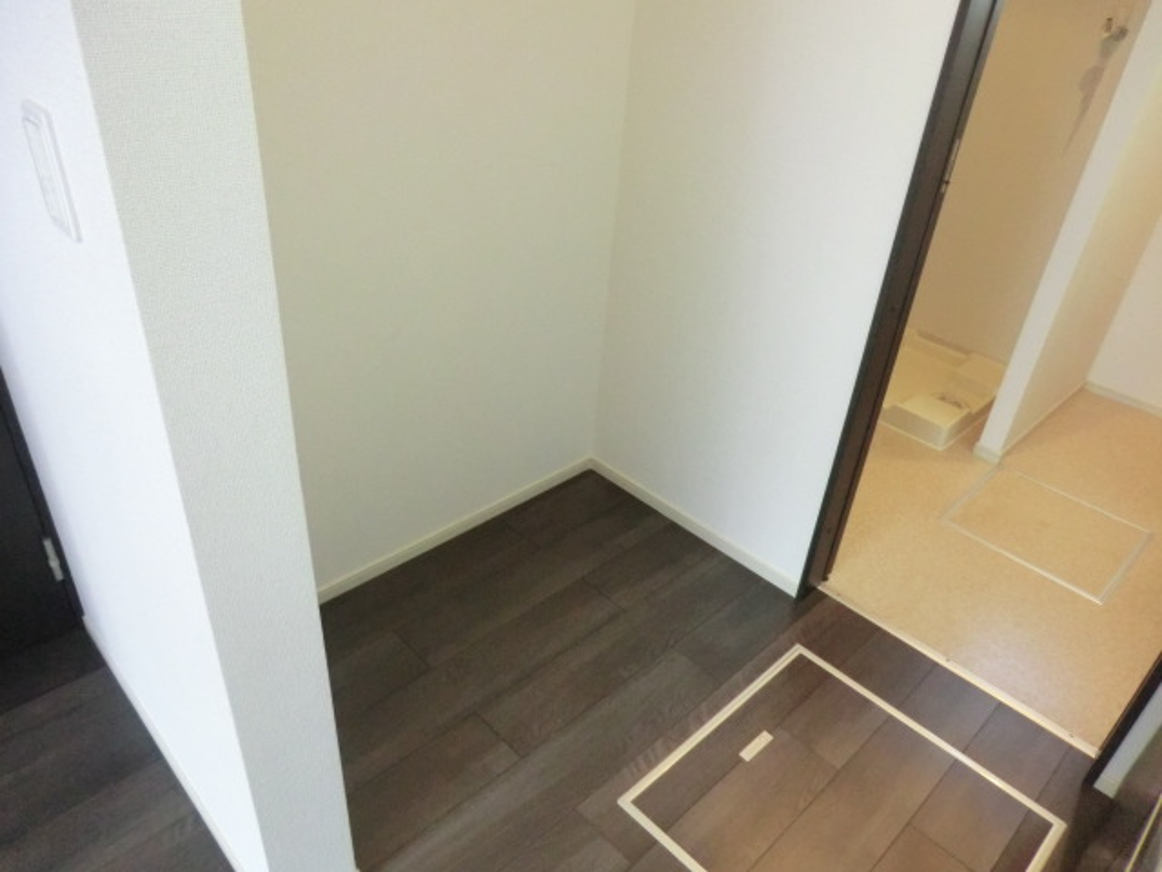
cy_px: 436
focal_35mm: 24
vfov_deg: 56.8
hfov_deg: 71.6
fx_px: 806
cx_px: 581
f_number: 3.2
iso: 640
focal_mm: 4.3
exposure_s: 1/60
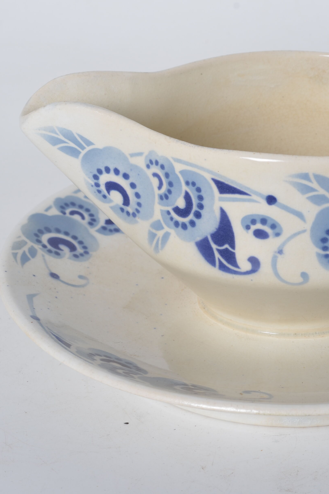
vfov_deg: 17.9
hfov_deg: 12.0
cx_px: 277
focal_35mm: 114
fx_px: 1563
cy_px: 246
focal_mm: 50
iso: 100
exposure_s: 1/125
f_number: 11
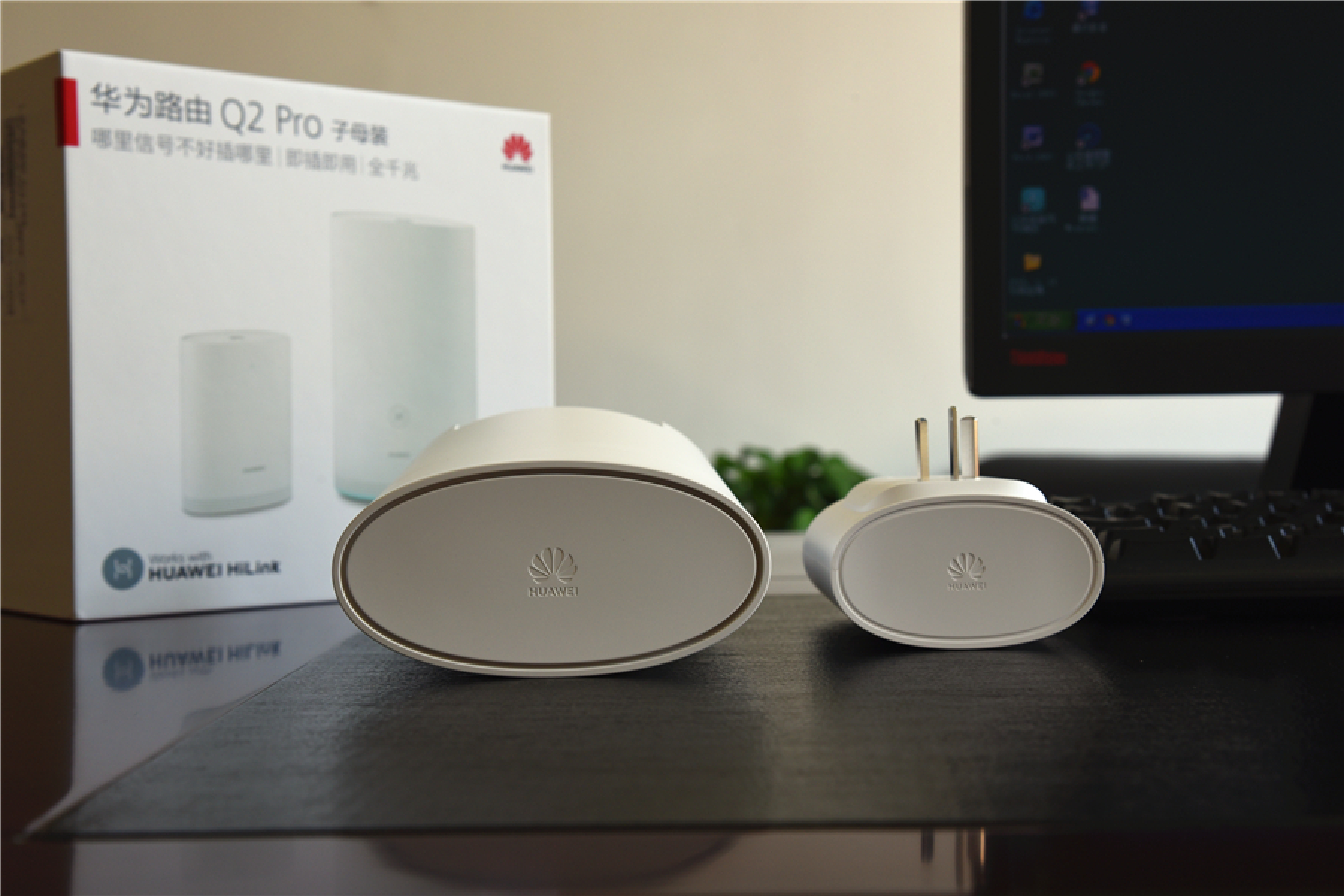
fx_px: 1941
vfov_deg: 26.0
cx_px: 672
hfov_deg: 38.2
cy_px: 448
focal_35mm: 52
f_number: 9
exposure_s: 1/80
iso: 400
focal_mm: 52
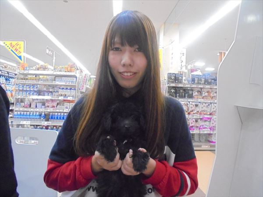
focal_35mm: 26
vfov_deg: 53.1
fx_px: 198
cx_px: 132
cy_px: 98
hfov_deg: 67.3
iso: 1000
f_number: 3.5
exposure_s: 1/60
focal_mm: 4.6
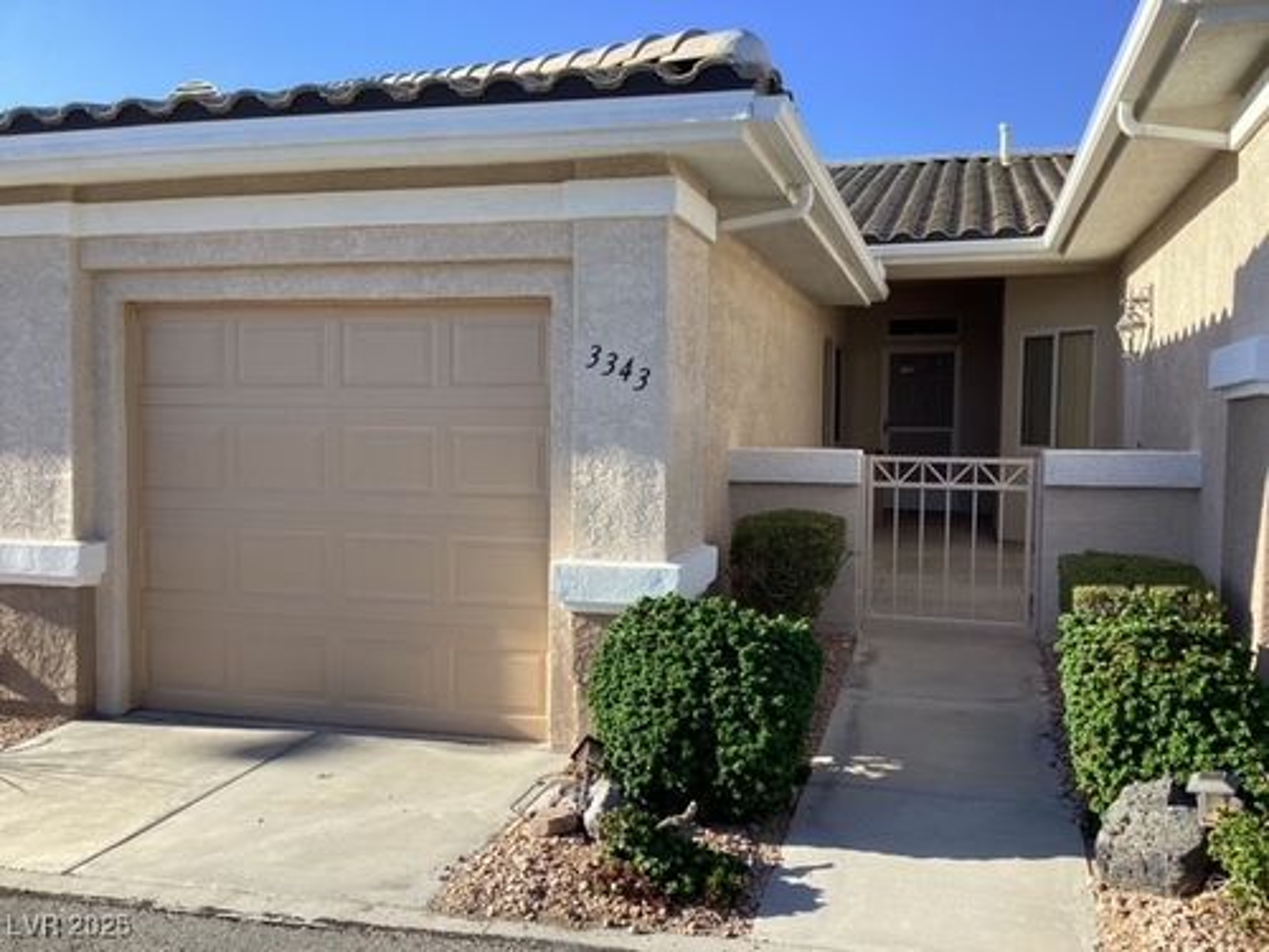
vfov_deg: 45.4
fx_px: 1136
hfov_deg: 58.4
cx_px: 634
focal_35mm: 31
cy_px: 476
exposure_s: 1/529
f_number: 2.4
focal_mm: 3.3
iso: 25
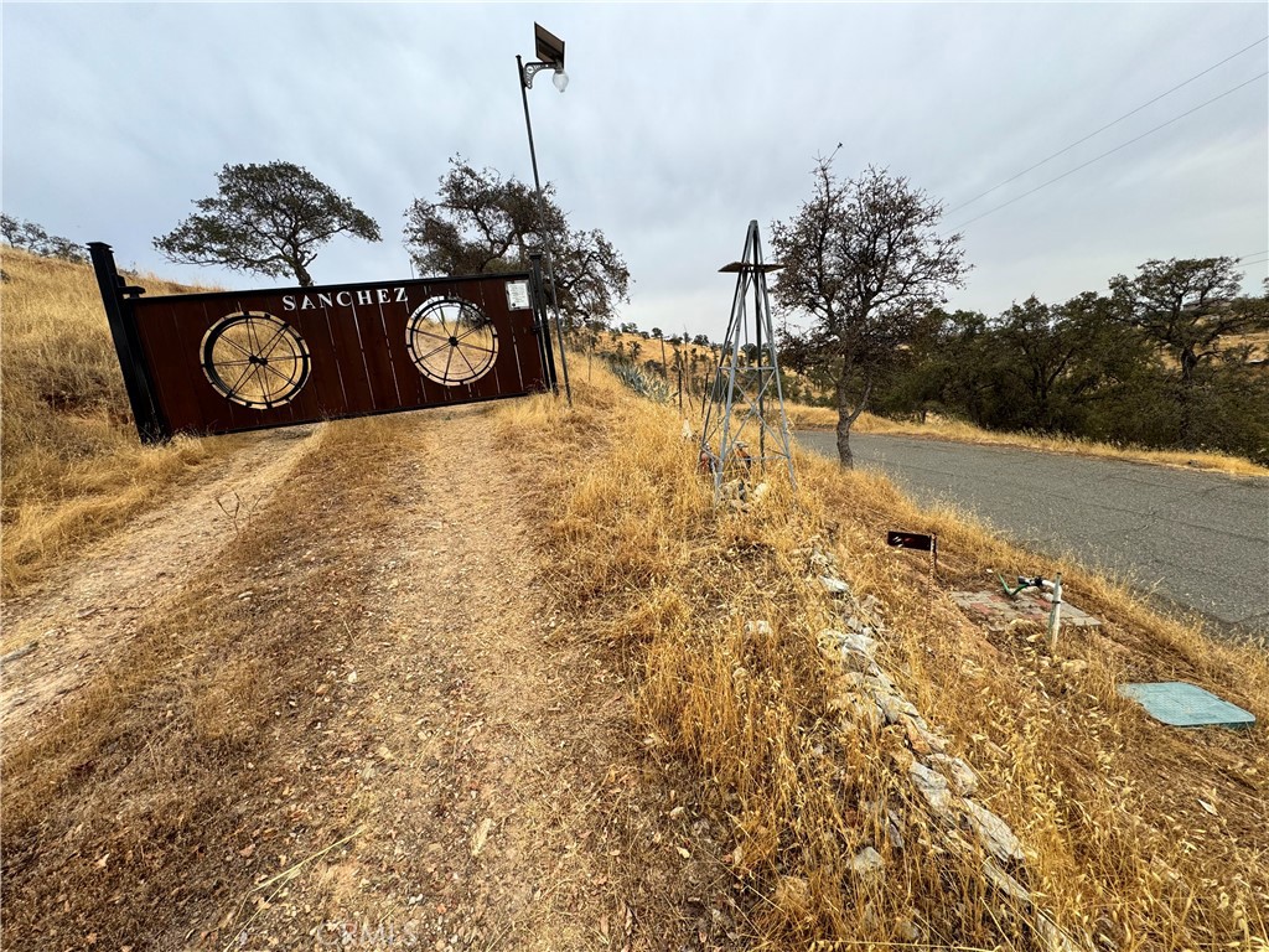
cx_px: 634
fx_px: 513
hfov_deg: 102.1
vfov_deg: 85.7
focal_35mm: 14
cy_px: 476
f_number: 2.2
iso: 50
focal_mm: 2.22
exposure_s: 1/669
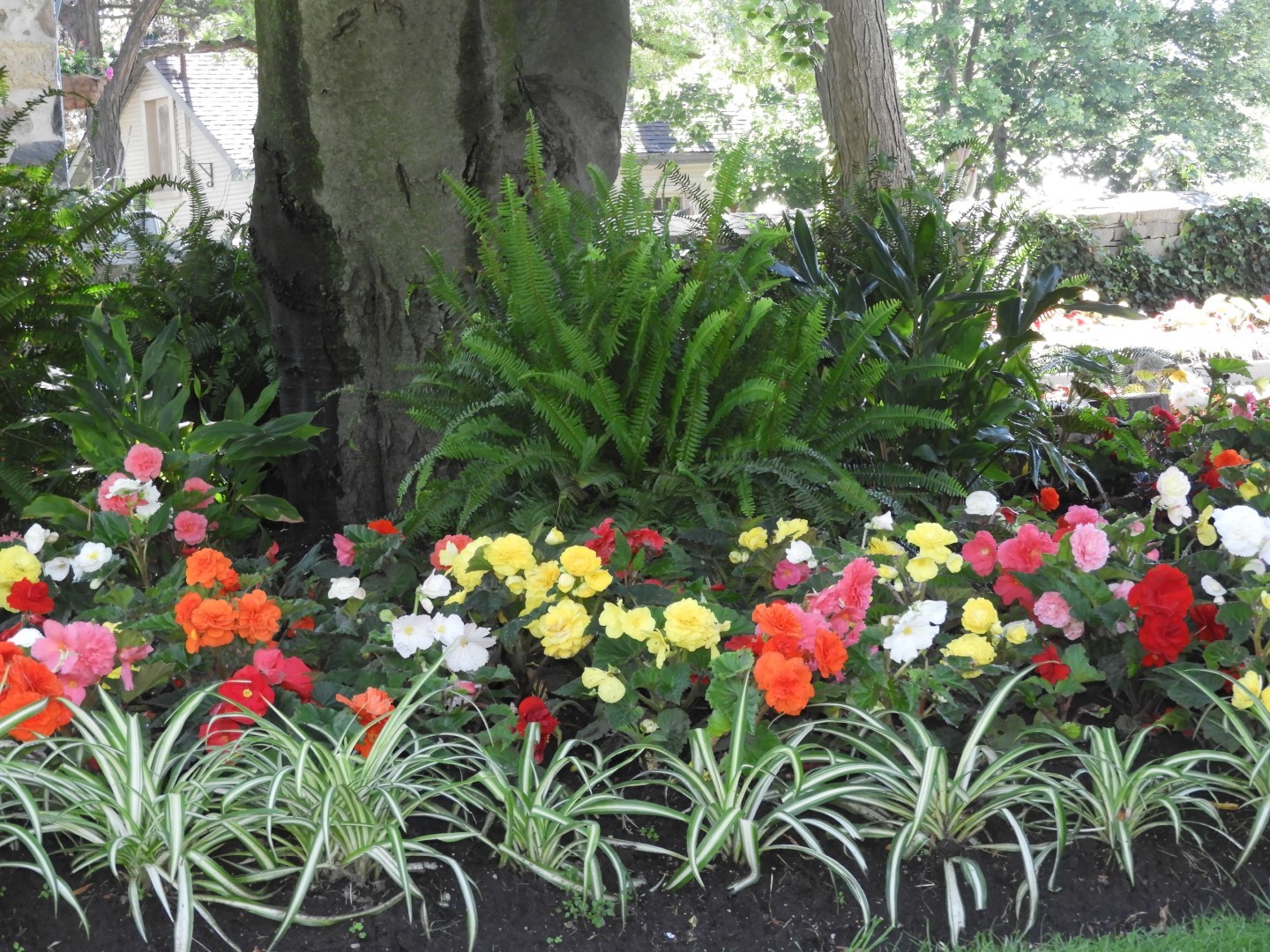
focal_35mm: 95
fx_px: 3485
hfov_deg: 20.7
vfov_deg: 15.6
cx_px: 635
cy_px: 476
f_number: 4.8
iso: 320
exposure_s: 1/60
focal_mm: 17
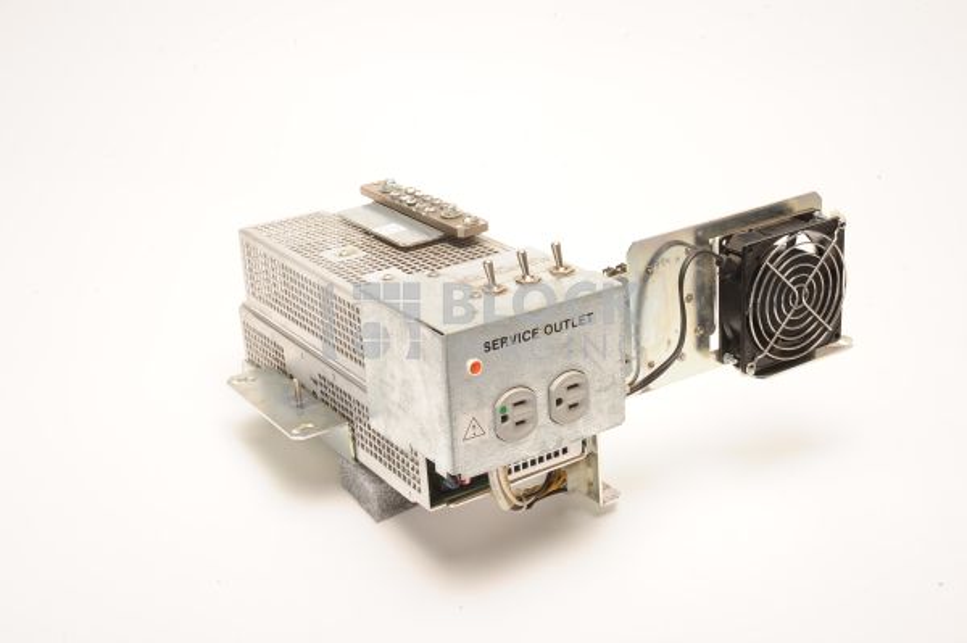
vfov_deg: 26.9
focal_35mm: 50
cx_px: 484
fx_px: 1342
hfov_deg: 39.6
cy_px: 322
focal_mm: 50
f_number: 16
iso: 320
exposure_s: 1/160
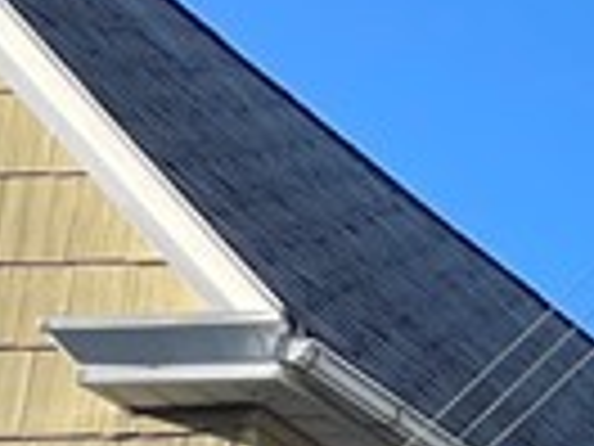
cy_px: 1234
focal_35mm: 201
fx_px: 3449
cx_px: 2156
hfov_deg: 7.6
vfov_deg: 6.8
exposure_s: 1/1473
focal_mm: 4.2
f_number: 1.6
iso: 32
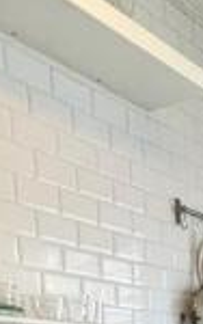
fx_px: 583
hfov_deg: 18.6
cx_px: 248
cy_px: 531
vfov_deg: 22.8
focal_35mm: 66
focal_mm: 1.57
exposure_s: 1/120
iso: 125
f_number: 1.8
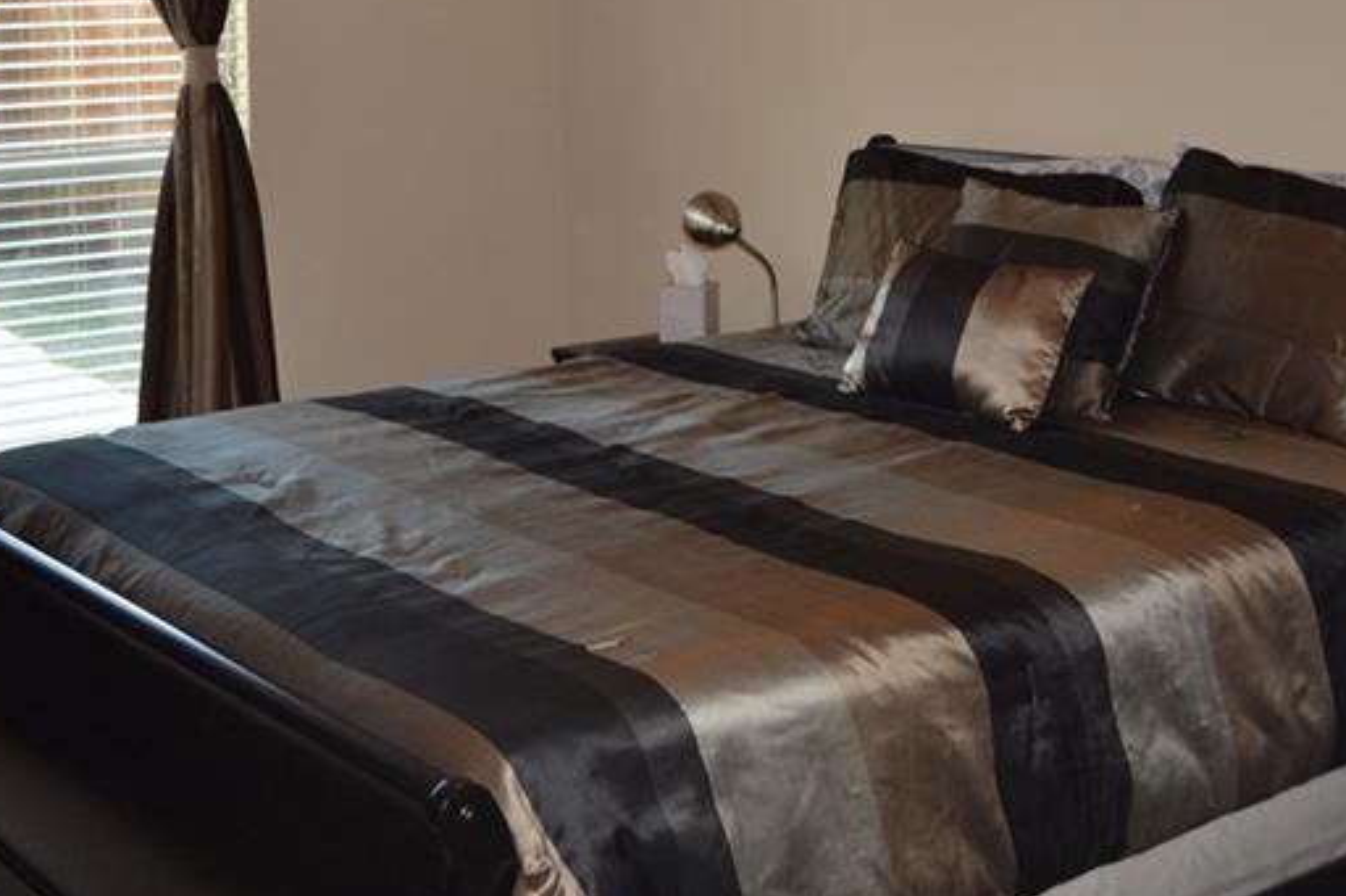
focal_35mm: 54
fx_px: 2018
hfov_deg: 36.3
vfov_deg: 24.0
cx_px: 384
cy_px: 16
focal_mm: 18
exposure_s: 1/125
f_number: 4
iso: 360
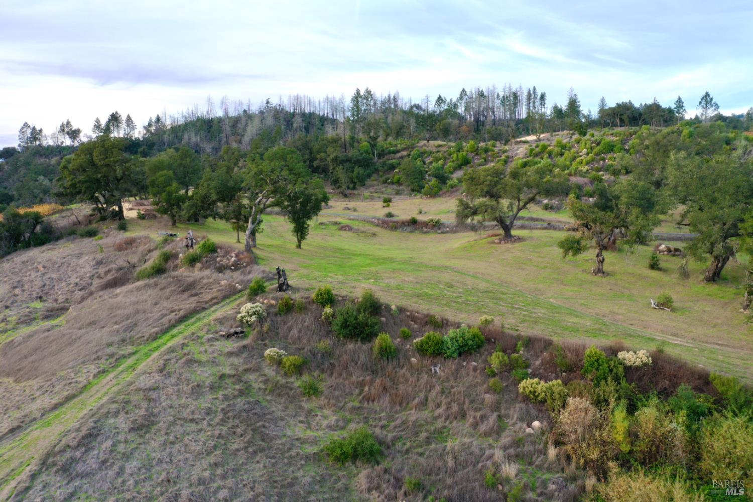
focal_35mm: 28
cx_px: 376
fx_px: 586
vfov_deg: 46.4
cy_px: 251
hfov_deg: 65.5
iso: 100
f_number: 6.3
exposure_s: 1/40
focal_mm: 10.26
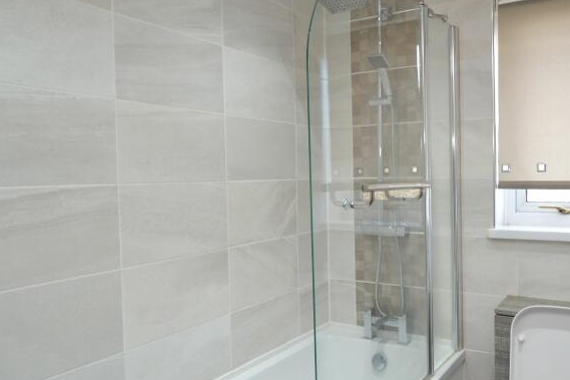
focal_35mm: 27
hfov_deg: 63.9
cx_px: 420
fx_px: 427
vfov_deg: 47.9
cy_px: 187
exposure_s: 1/60
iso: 450
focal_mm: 10
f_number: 3.5
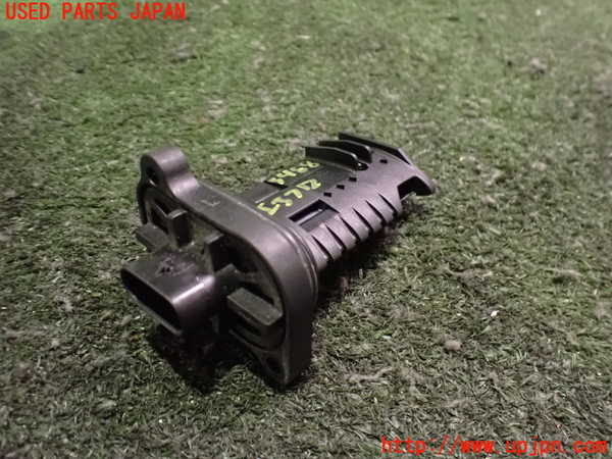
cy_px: 230
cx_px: 306
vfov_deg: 46.8
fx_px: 530
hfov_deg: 60.0
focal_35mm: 30
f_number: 2.3
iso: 1600
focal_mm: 5.4
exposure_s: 1/30
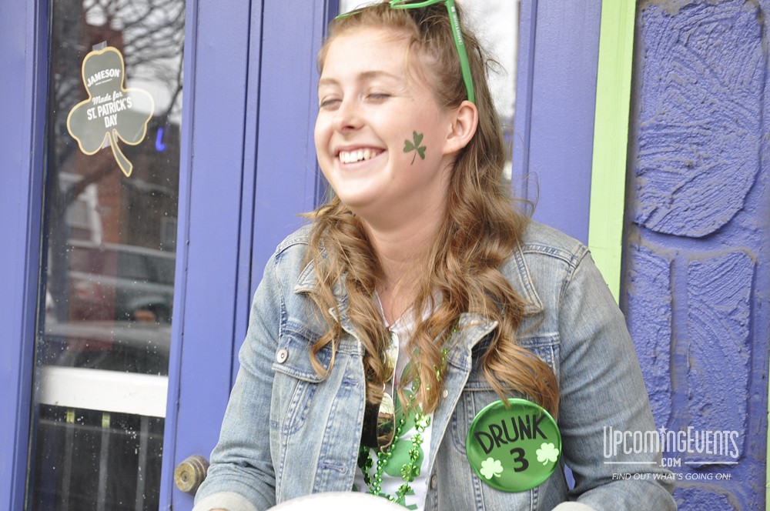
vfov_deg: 18.1
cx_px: 385
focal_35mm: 75
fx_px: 1602
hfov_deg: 27.0
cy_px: 256
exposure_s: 1/60
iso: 400
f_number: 8
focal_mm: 50
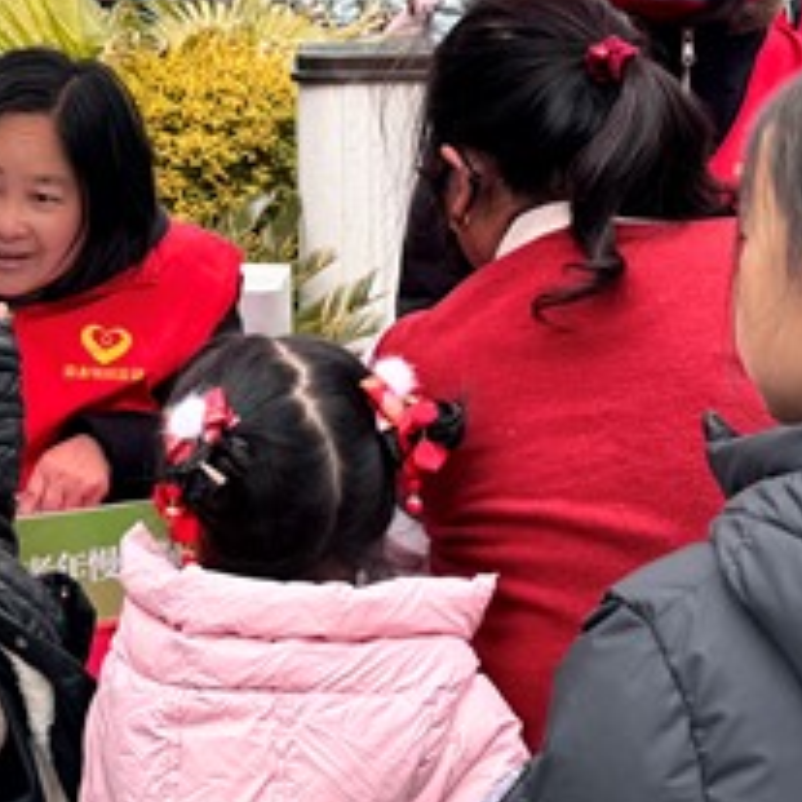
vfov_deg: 21.0
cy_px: 194
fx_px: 2149
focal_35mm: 82
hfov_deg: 21.1
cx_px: 283
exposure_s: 1/633
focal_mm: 6.76
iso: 80
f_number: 1.78
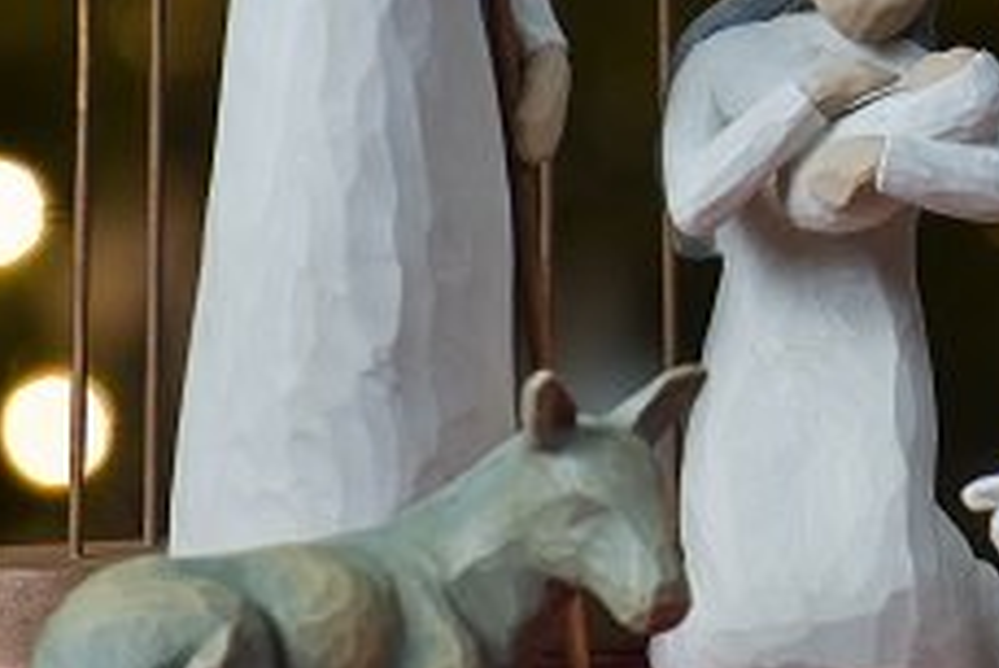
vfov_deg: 1.5
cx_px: 1030
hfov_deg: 2.2
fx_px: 25490
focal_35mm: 918
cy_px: -35
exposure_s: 1
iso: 100
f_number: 5.6
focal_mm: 250
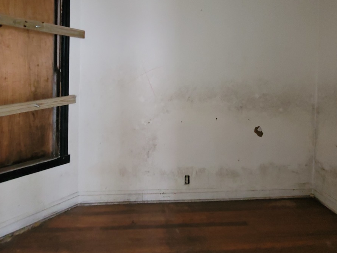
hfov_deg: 78.8
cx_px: 154
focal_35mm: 21
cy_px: 80
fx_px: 205
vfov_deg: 61.6
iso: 400
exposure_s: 1/40
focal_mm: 2.2
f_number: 2.2
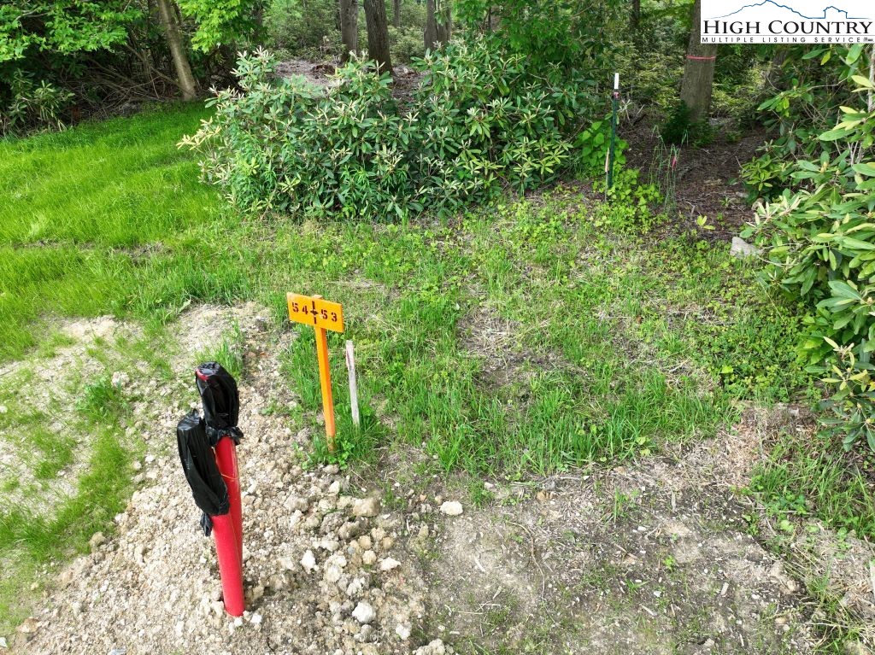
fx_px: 606
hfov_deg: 71.6
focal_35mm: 24
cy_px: 328
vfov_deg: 56.8
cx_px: 438
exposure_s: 1/240
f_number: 2.8
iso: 100
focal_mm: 12.29
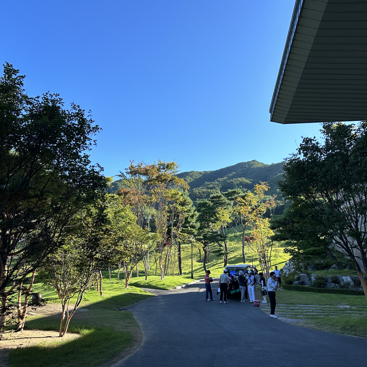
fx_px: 348
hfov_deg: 55.6
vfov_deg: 55.6
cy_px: 186
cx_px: 172
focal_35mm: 29
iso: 80
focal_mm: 6.86
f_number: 1.78
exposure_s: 1/1812
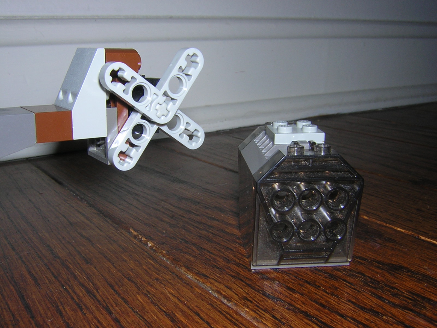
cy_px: 164
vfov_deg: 39.7
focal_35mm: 36
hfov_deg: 51.4
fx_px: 454
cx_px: 218
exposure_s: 1/60.1
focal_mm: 4.7
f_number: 5.2
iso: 100
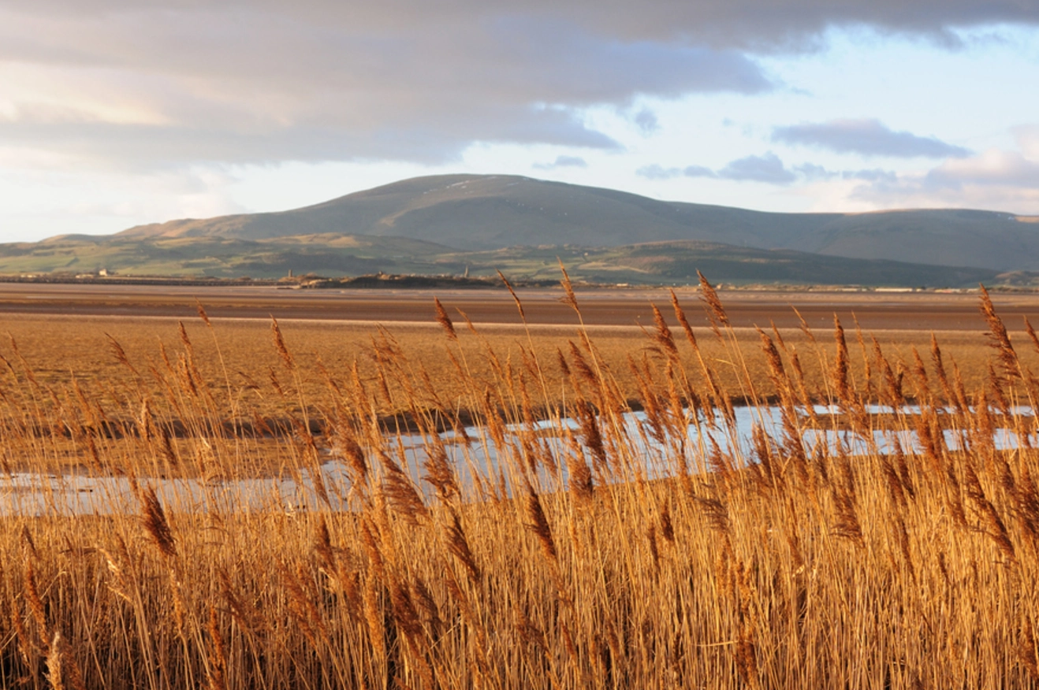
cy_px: 374
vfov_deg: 18.4
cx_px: 490
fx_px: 2134
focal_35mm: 74
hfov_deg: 27.4
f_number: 11
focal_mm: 40
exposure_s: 1/60
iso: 200
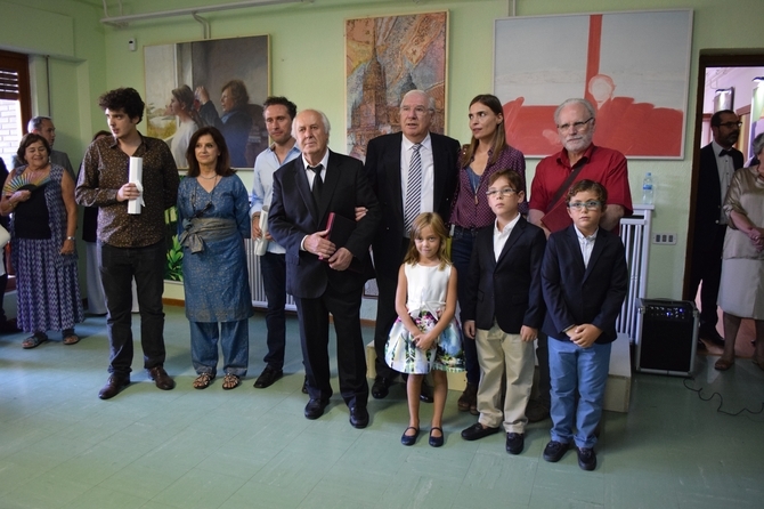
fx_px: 573
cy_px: 254
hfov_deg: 67.4
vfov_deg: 47.9
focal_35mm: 27
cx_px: 382
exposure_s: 1/60
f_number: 3.5
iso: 2500
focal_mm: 18
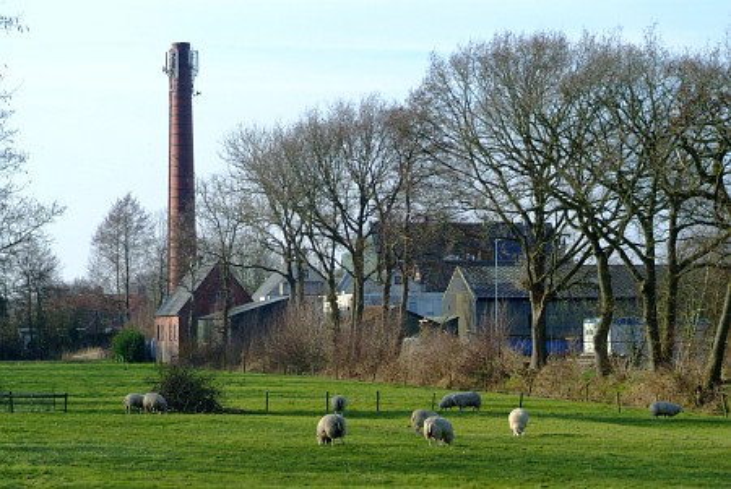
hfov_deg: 16.0
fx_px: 2602
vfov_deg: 10.7
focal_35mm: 128
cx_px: 366
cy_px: 244
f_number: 4.2
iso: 200
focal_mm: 85
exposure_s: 1/750
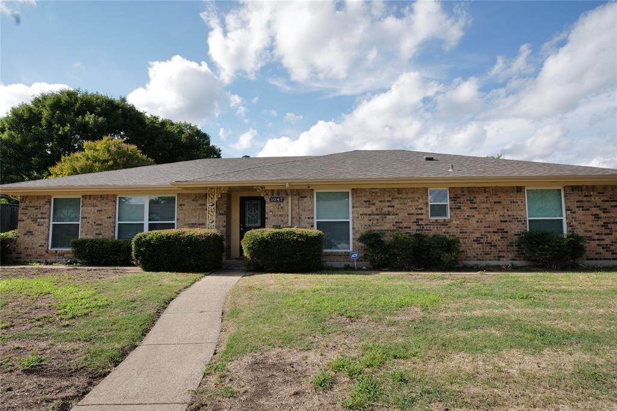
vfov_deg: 61.9
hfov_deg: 84.0
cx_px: 308
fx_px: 343
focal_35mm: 20
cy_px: 206
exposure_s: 1/250
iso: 400
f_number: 14
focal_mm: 20
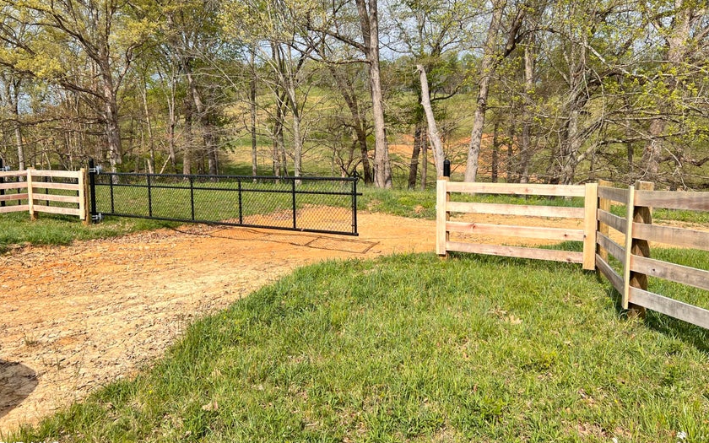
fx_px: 541
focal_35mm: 28
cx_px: 354
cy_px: 203
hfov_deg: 66.5
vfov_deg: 44.5
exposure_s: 1/2841
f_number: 1.5
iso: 50
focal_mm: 5.7
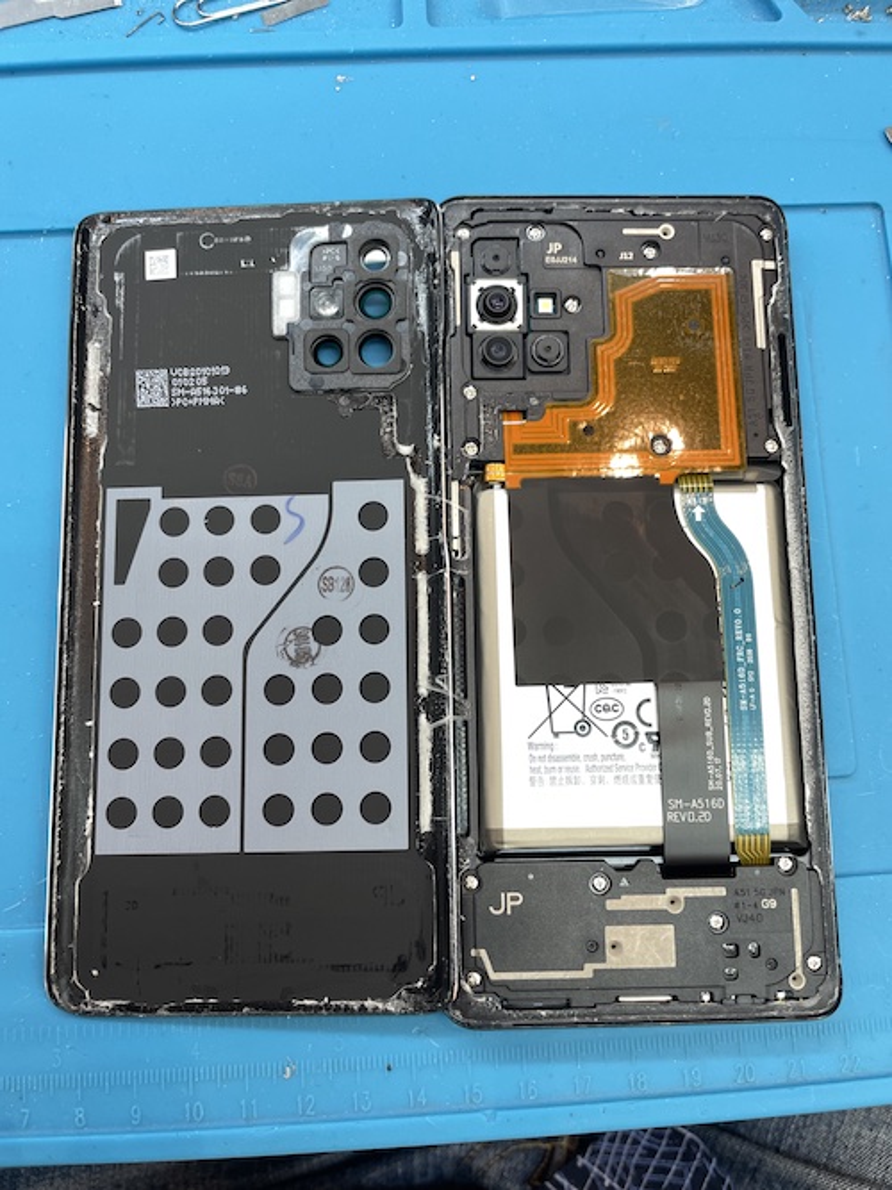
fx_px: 894
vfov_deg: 67.3
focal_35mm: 26
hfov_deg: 53.0
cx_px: 446
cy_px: 595
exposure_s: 1/120
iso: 80
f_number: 1.6
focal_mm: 4.2
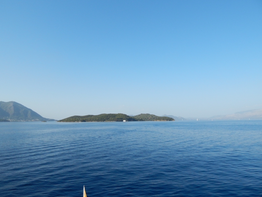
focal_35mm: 23
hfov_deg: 73.9
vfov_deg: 58.9
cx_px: 126
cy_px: 101
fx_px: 174
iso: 125
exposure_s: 1/400
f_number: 6
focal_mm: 4
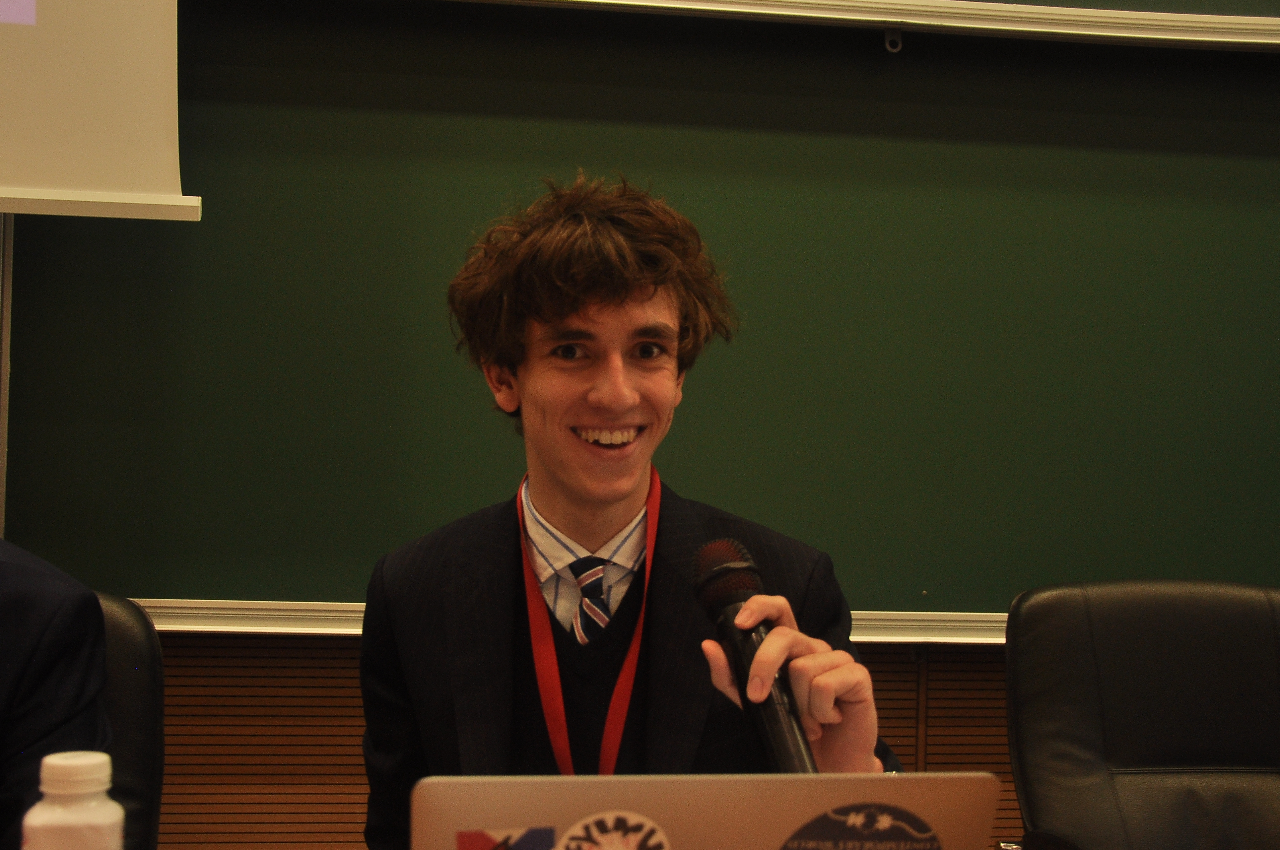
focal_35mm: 40
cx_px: 590
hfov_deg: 48.5
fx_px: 1420
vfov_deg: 33.3
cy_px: 467
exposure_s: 1/80
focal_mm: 24
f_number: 3.8
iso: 400
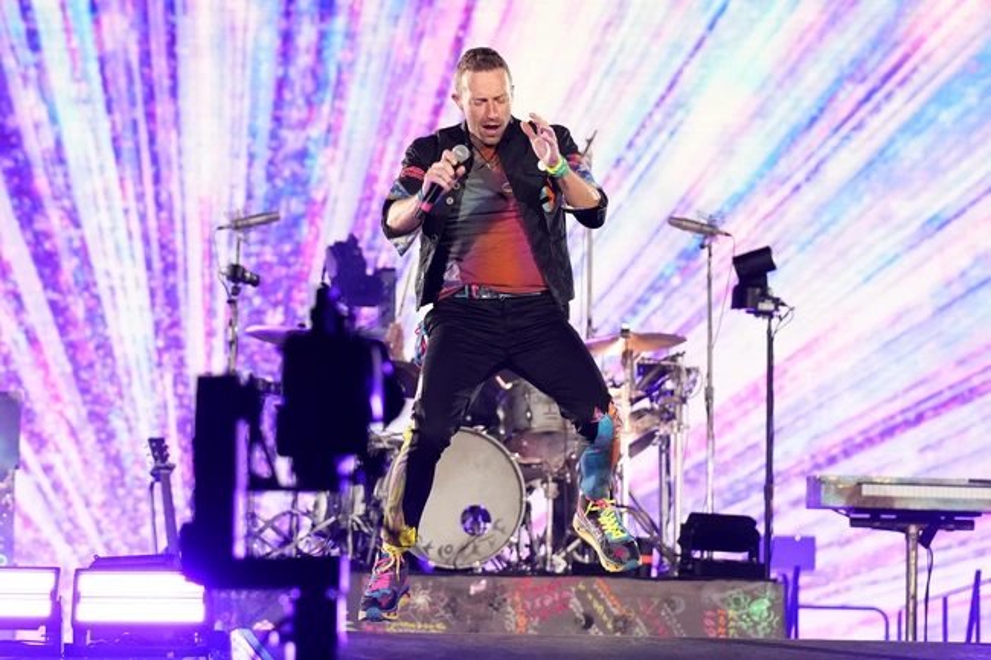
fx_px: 5559
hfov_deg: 10.2
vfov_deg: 6.8
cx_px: 496
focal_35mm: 202
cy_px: 330
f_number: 4
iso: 4000
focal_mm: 135
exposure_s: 1/523
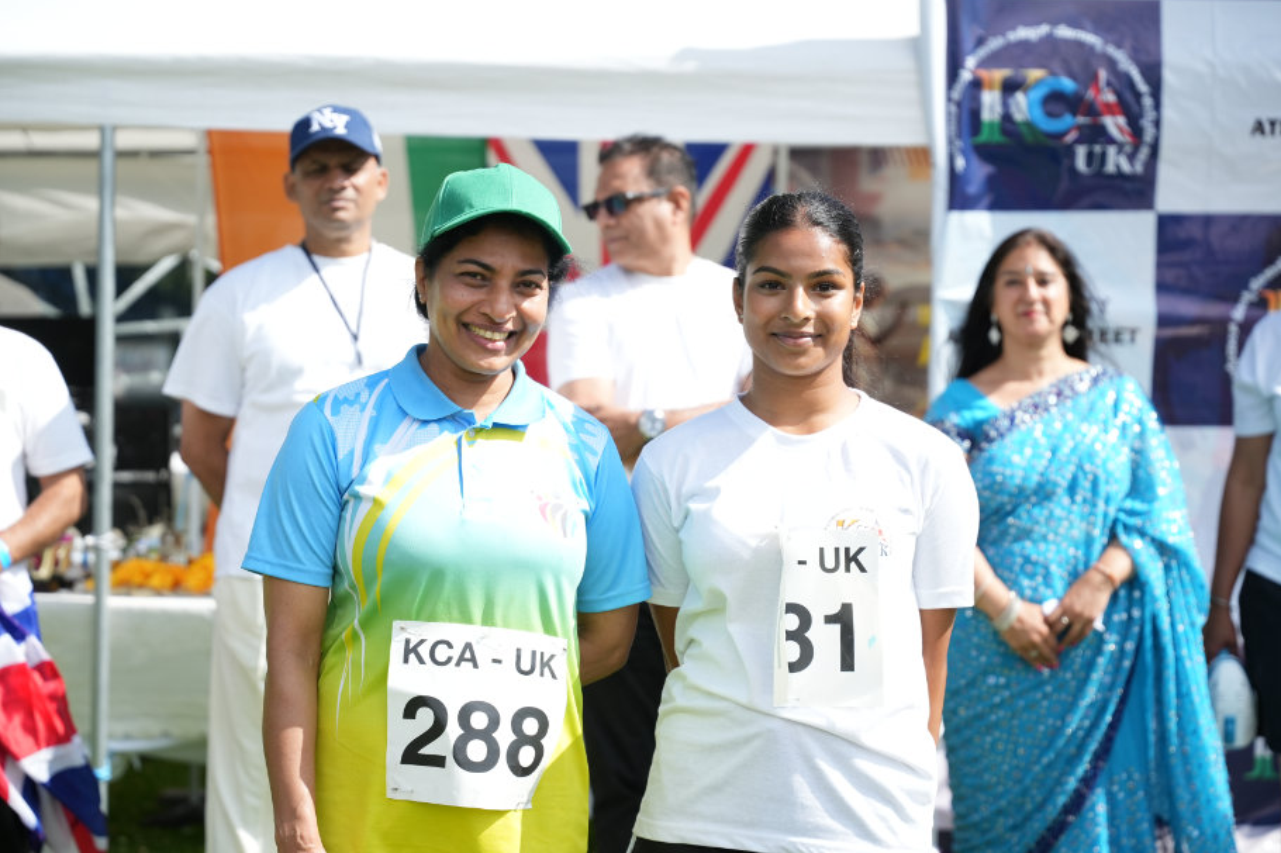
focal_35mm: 73
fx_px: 2600
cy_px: 465
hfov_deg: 27.7
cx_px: 629
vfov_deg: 18.6
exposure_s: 1/4000
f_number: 2.8
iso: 400
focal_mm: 65.1
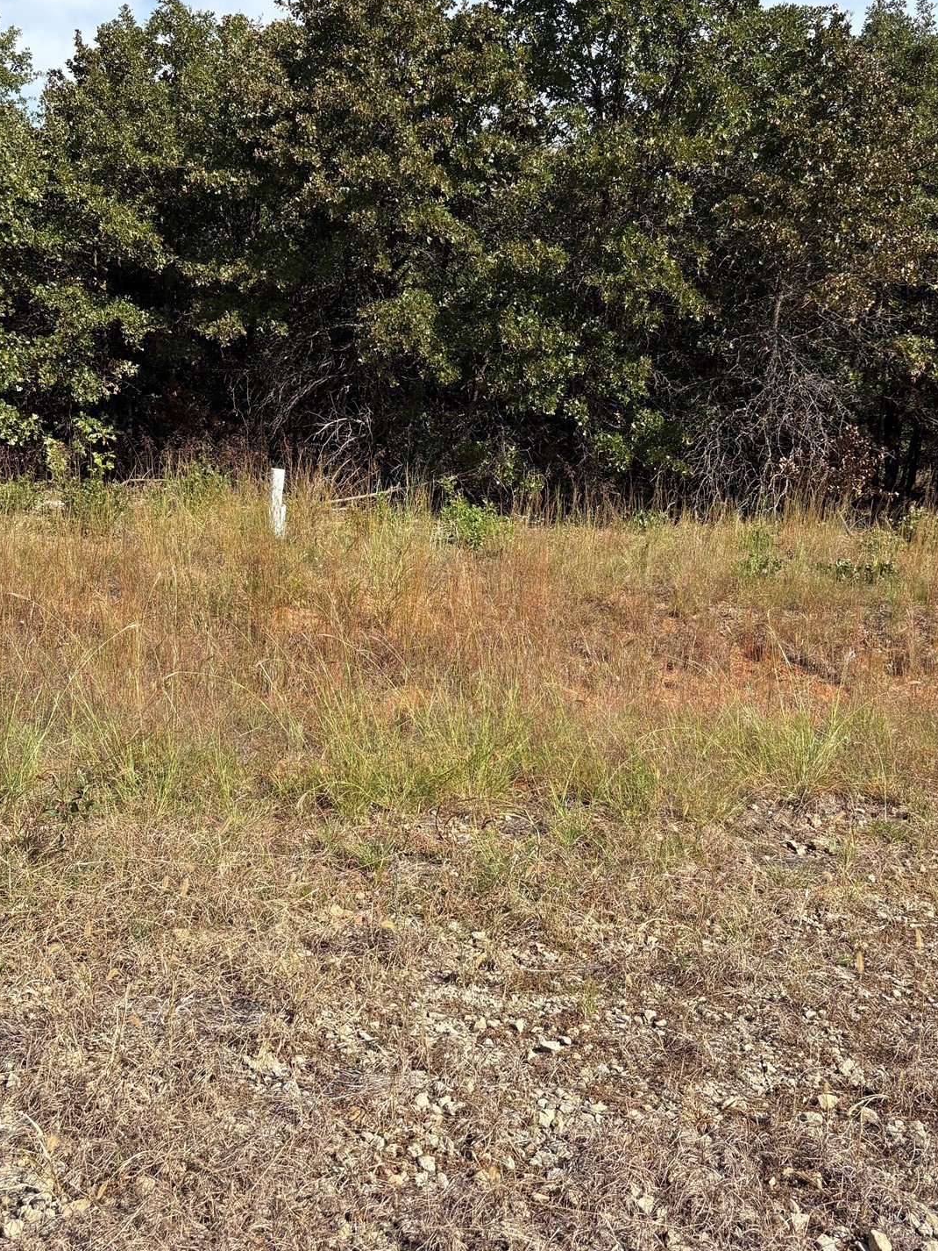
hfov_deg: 40.7
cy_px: 591
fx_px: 1264
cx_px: 472
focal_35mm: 35
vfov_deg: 52.6
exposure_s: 1/2208
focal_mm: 5.96
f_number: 1.6
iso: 50
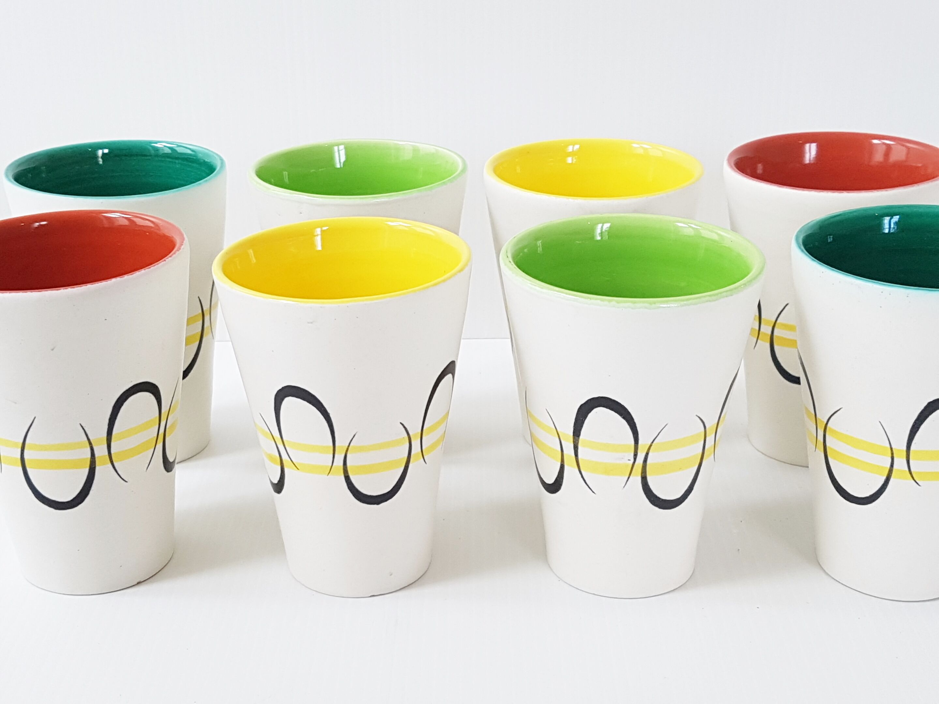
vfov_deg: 53.1
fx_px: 705
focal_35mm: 26
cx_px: 470
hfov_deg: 67.3
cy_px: 352
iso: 80
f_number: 1.7
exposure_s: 1/100
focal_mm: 4.2
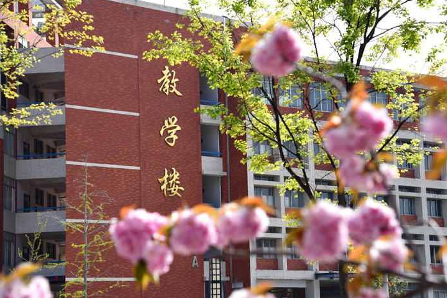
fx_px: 1168
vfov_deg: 14.6
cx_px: 242
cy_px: 157
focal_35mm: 94
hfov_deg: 21.7
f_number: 6.3
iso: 200
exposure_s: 1/500
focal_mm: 82
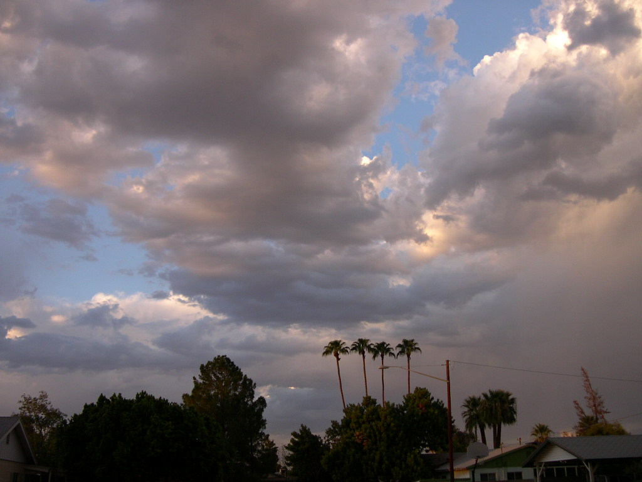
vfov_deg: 37.7
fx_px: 705
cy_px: 241
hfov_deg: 49.0
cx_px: 321
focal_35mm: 38
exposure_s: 1/216
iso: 100
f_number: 2.8
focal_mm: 8
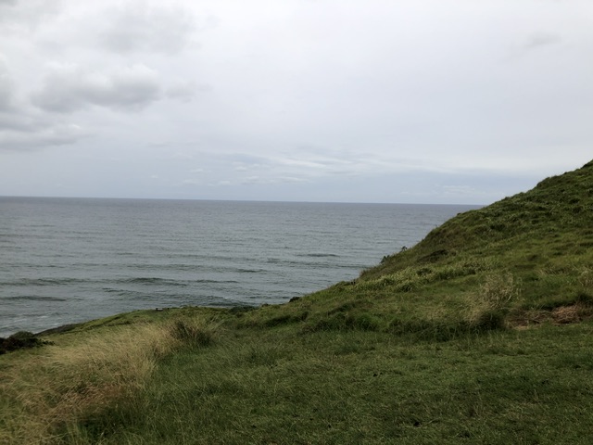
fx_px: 480
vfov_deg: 49.7
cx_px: 296
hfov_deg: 63.4
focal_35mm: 28
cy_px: 222
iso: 20
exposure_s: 1/216
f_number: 1.8
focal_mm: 3.99
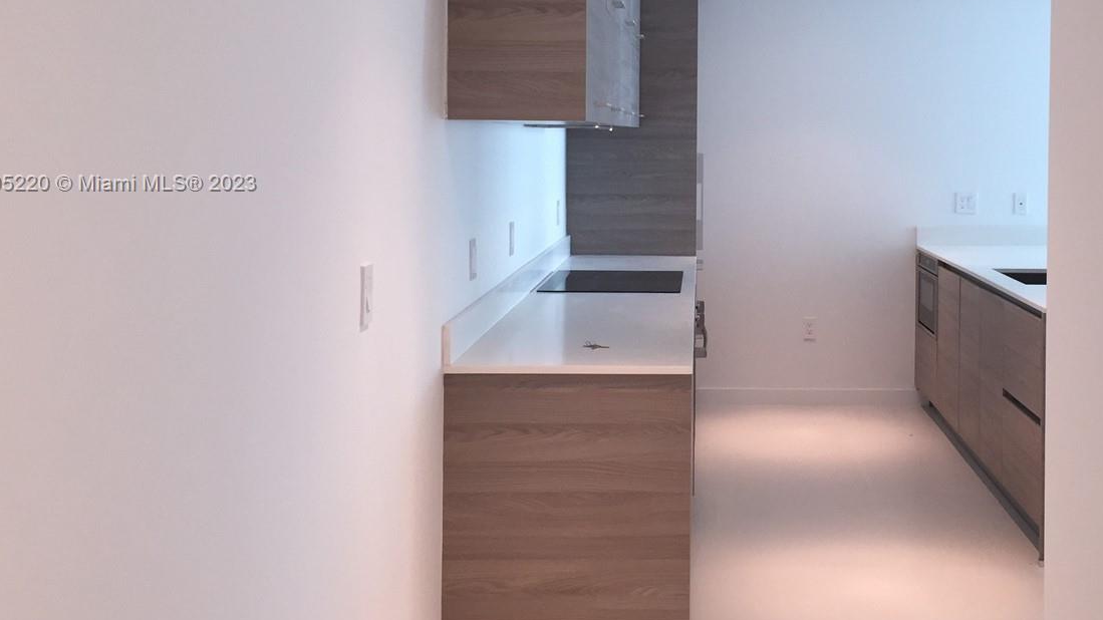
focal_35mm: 46
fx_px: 1345
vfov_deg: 25.8
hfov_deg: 43.9
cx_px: 738
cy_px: 185
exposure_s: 1/30
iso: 50
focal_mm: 4.15
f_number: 2.2
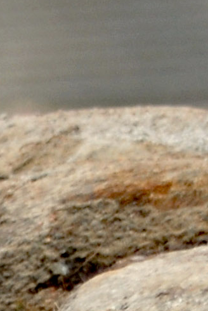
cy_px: -611
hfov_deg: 0.6
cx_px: 414
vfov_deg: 0.9
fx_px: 20489
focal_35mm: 2371
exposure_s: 1/2000
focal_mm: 200
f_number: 2.8
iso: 200
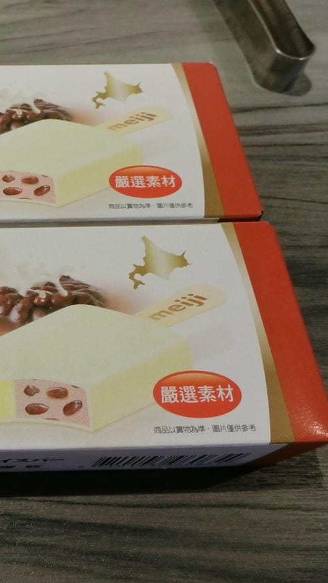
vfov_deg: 54.0
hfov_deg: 28.5
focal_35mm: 37
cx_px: -50
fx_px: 572
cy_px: 288
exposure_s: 1/40
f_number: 2.8
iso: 400
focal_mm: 5.4
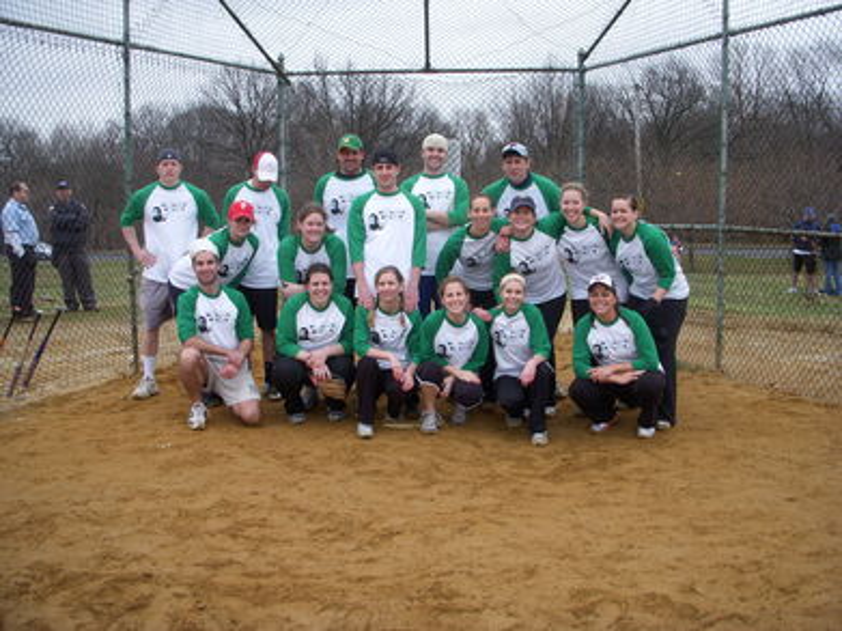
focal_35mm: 38
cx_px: 421
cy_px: 316
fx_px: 924
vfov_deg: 37.7
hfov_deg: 49.0
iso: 100
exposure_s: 1/250
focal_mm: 6.3
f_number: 3.3
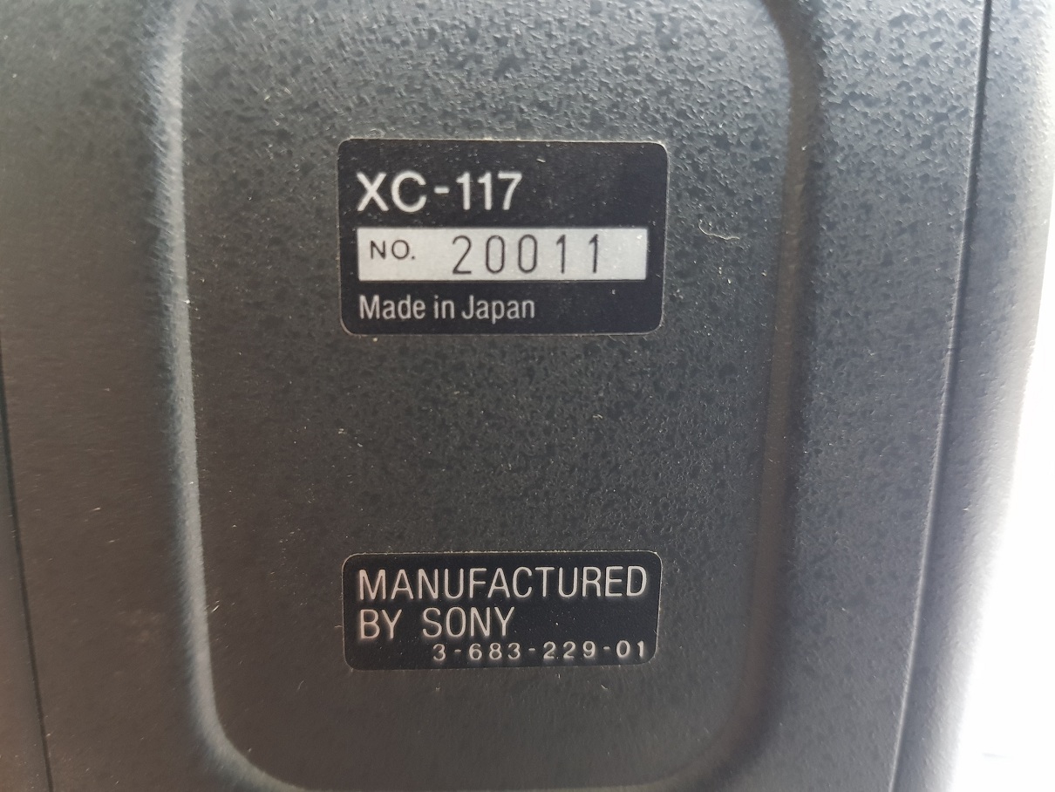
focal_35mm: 26
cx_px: 528
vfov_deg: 53.1
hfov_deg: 67.3
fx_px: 793
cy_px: 396
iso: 250
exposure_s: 1/10
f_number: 1.7
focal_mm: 4.2
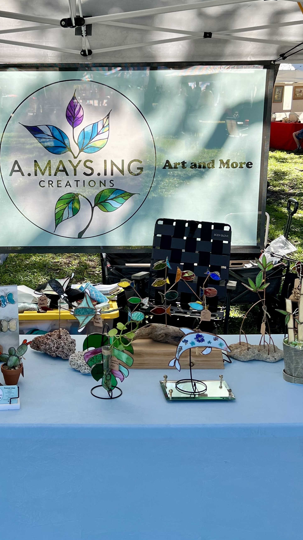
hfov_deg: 26.9
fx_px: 629
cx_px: 93
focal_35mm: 44
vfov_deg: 46.3
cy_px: 232
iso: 50
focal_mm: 5.7
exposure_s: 1/1449
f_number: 1.5
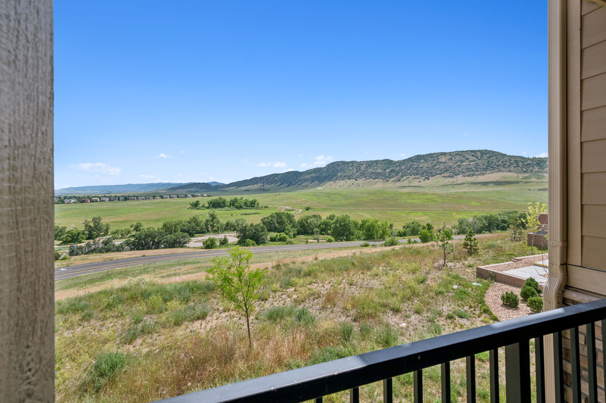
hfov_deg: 102.3
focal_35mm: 14
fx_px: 244
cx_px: 303
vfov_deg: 79.1
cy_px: 202
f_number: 8
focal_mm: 14.5
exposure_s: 1/500
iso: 100
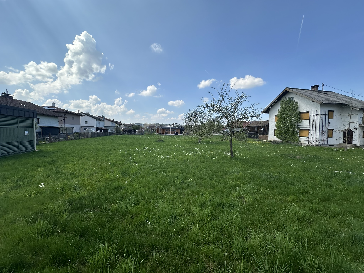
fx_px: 147
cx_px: 182
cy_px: 136
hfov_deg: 102.1
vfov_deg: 85.7
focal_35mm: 14
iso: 40
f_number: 2.2
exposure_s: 1/1689
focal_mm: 2.22
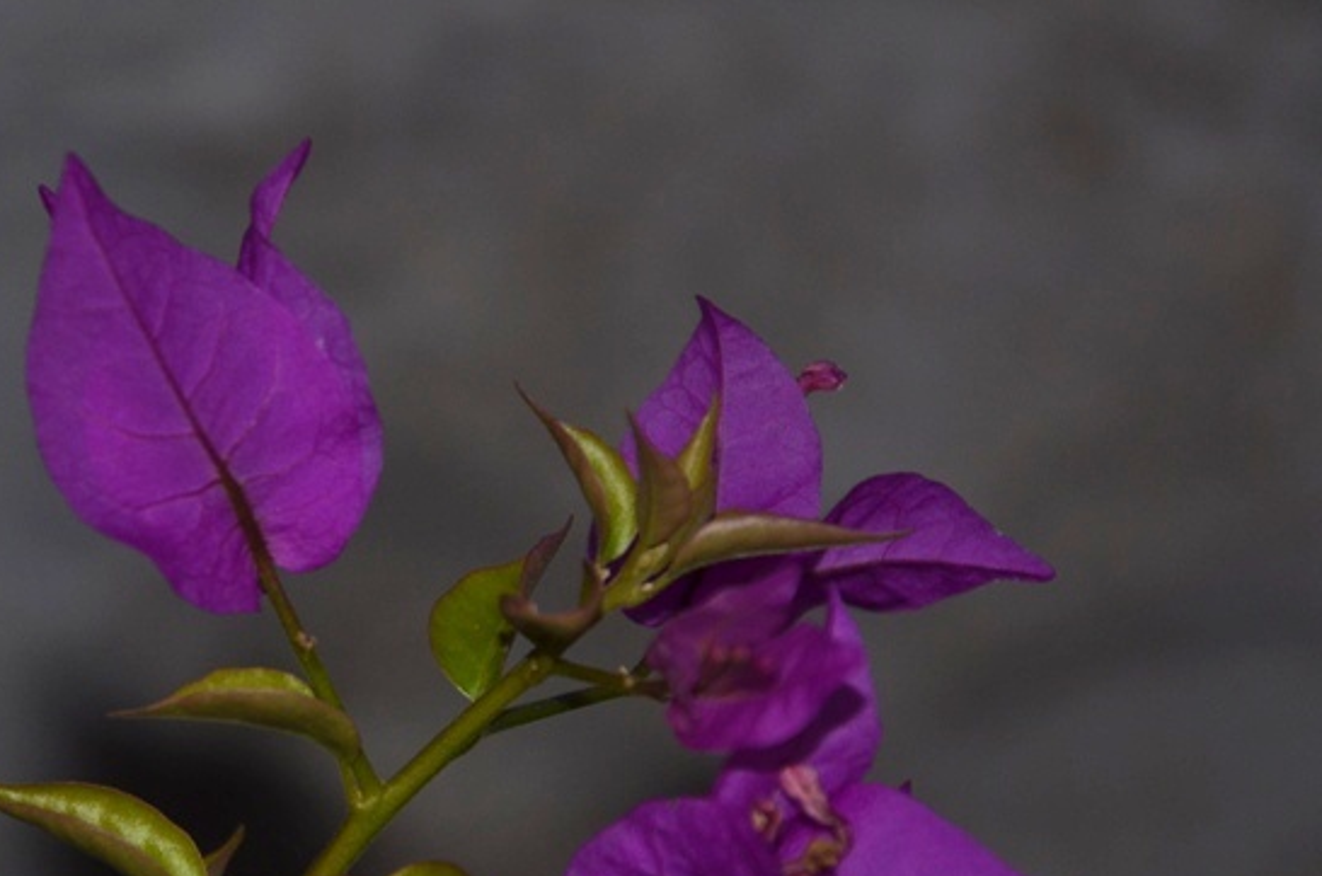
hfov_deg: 8.9
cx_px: 470
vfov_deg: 5.9
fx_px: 8458
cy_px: 622
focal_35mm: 231
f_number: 5.6
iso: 200
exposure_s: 1/30
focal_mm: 105
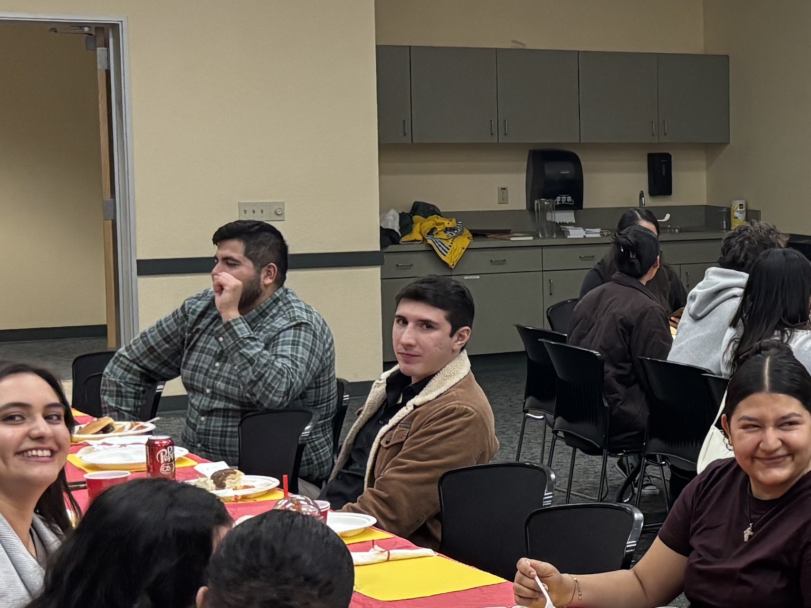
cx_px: 1041
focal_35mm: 87
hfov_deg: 20.6
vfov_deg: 17.0
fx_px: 2038
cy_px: 306
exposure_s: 1/60
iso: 250
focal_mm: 5.96
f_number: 1.6
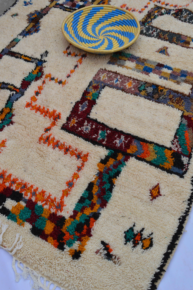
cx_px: 95
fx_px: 298
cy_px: 142
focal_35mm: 37
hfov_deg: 35.9
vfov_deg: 51.9
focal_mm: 24
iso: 100
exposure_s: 1/200
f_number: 8
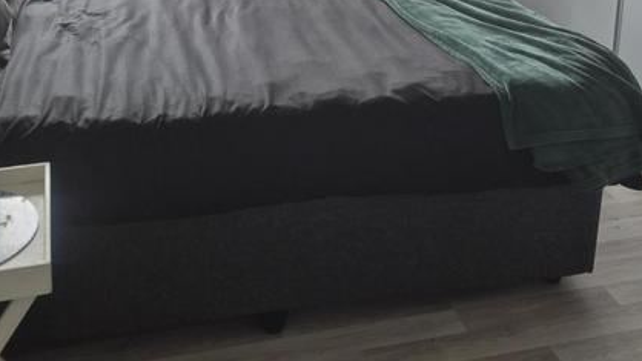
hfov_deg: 42.9
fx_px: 817
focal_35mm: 48
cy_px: -55
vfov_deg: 23.1
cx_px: 332
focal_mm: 5.4
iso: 125
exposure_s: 1/100
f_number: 1.8
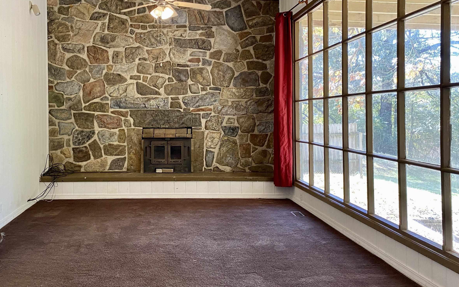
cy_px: 123
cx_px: 165
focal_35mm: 36
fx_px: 450
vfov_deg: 35.3
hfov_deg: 53.3
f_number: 1.8
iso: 125
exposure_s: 1/78
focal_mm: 4.25
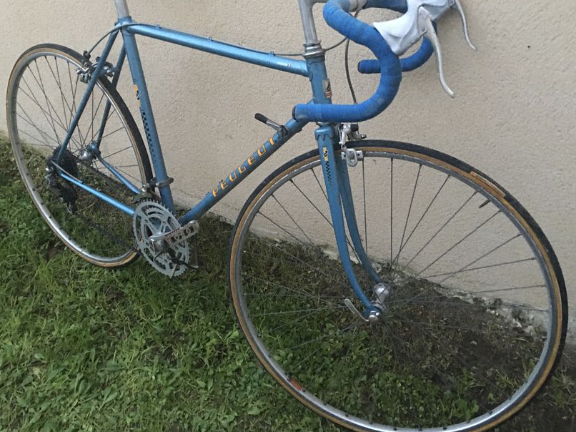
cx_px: 281
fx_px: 599
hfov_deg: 51.4
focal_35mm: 36
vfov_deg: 39.4
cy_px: 169
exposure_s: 1/4
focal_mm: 4.15
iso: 125
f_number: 2.2
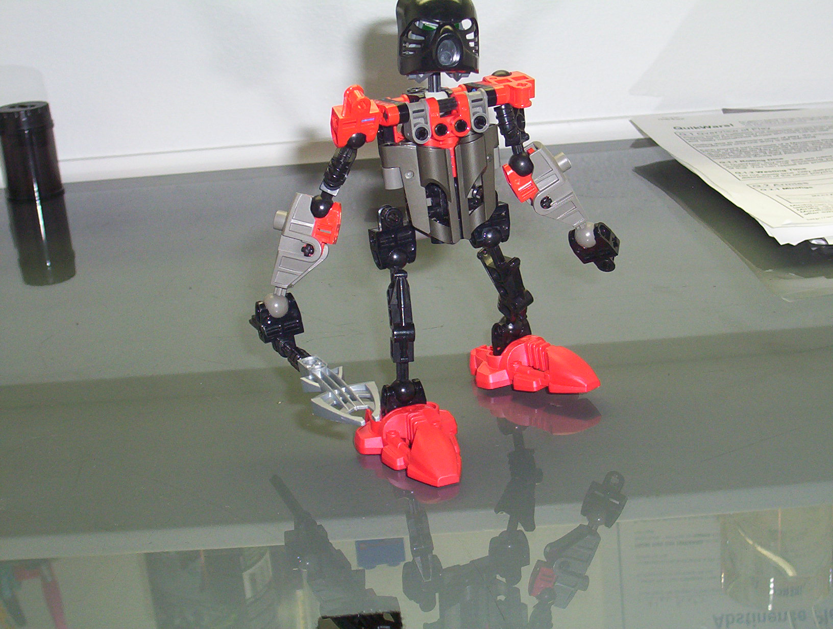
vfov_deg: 22.3
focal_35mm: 66
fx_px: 1592
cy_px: 314
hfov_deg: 29.3
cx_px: 416
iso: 140
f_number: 3.26
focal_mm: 8.74
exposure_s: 1/80.5
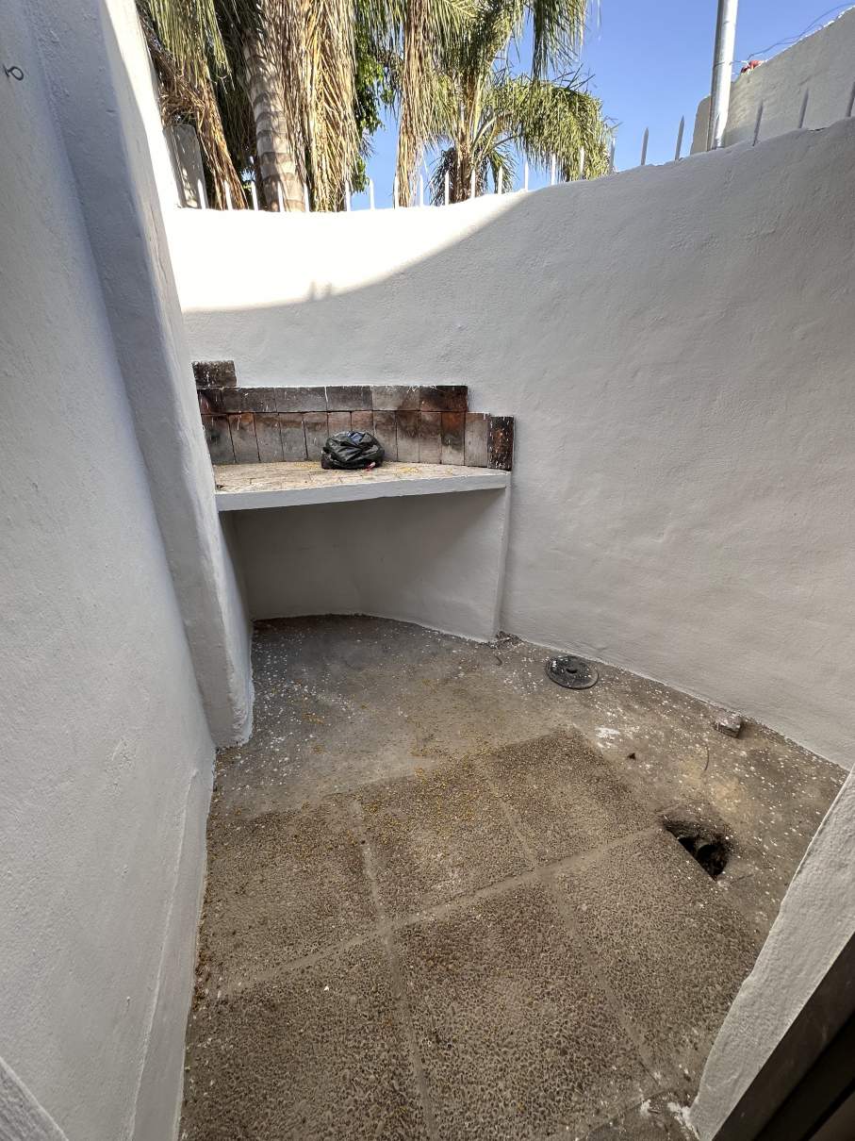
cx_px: 428
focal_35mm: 14
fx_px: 461
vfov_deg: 102.1
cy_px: 570
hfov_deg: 85.7
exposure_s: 1/153
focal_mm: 2.22
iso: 40
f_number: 2.2
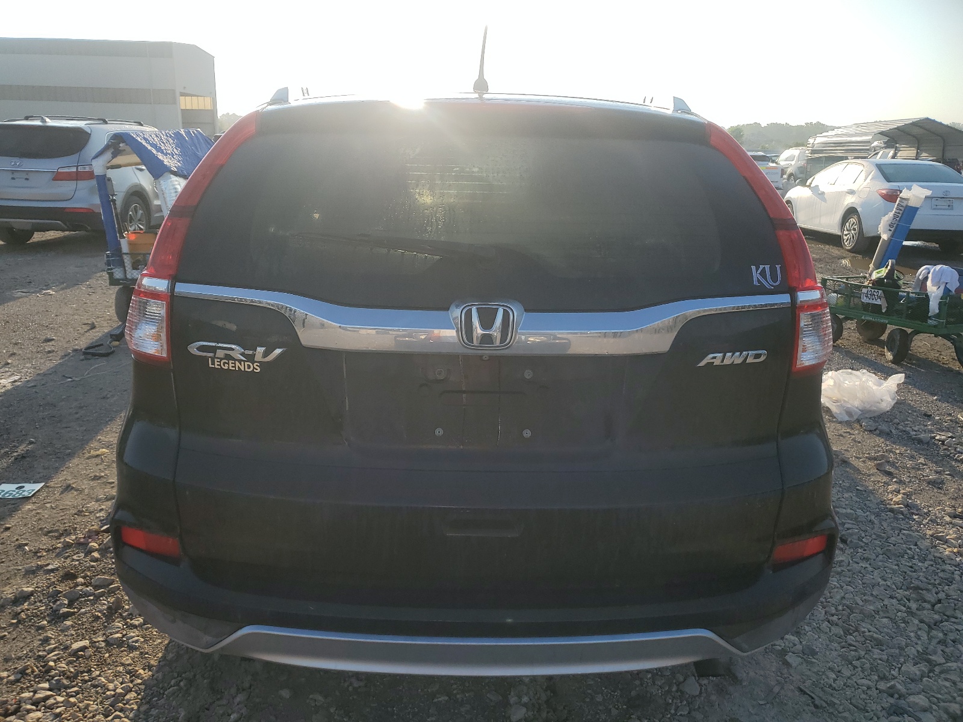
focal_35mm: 26
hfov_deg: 67.3
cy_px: 361
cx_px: 482
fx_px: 723
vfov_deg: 53.1
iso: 50
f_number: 1.5
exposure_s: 1/2500
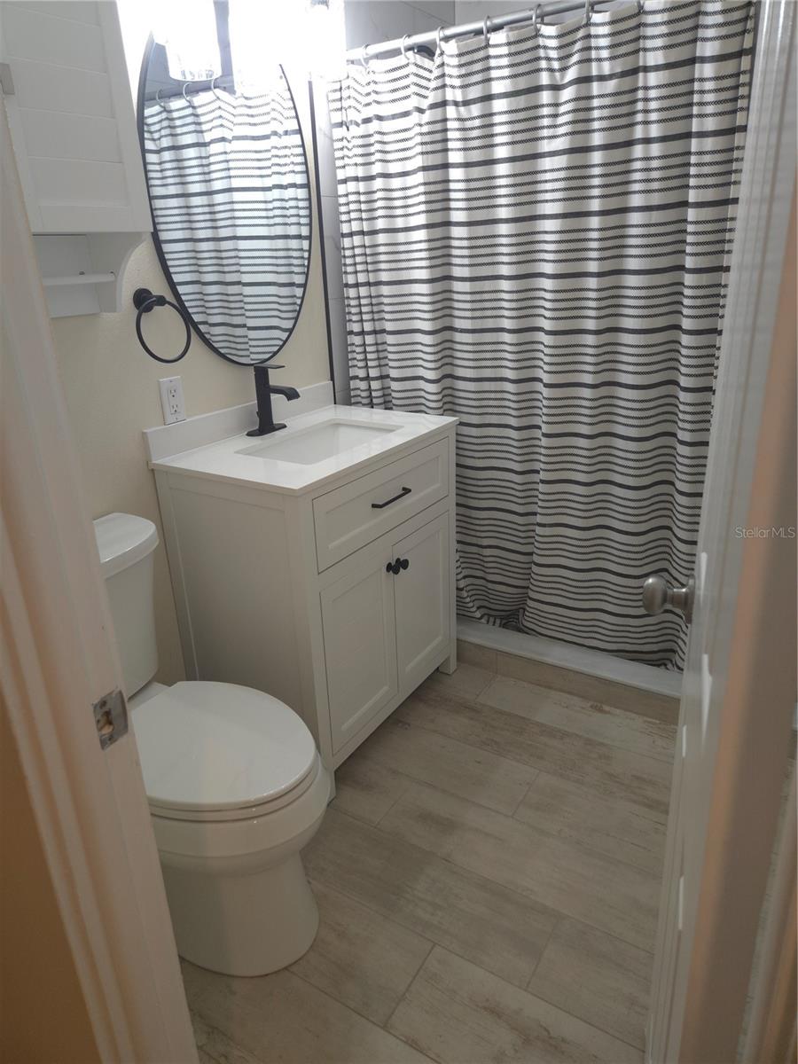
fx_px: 707
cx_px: 399
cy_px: 532
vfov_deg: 73.9
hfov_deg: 58.9
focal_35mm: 23
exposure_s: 1/60
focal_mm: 5.4
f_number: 1.8
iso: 100
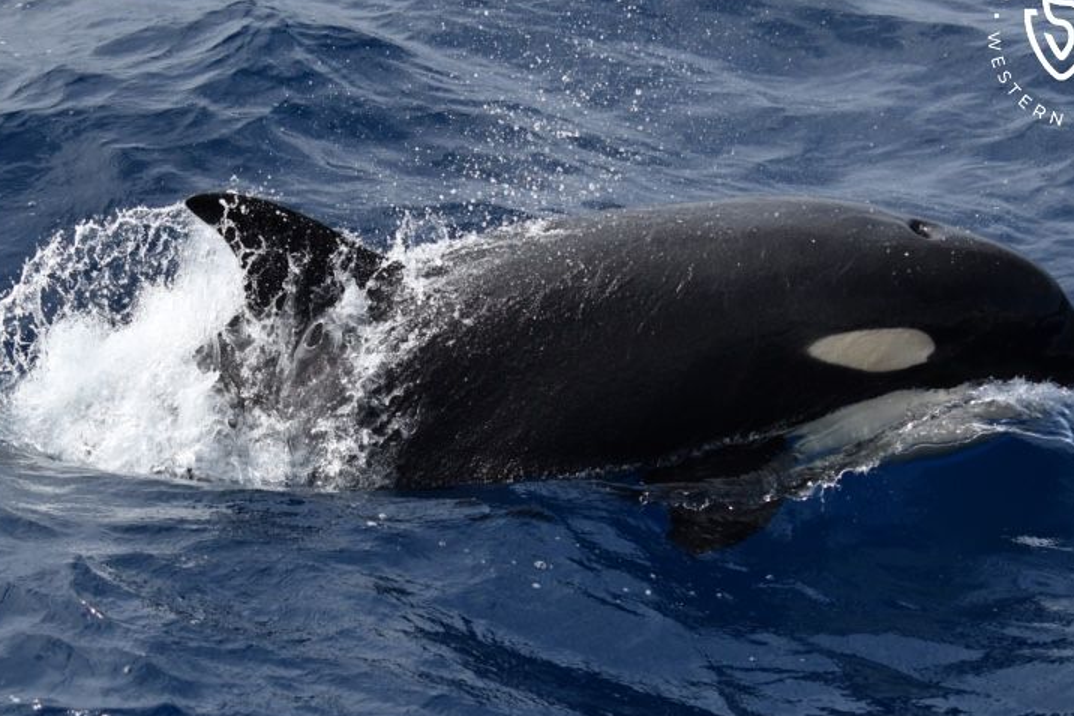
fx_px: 1998
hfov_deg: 30.1
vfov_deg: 20.3
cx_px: 579
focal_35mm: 67
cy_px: 338
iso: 900
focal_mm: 60
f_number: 5
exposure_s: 1/8000
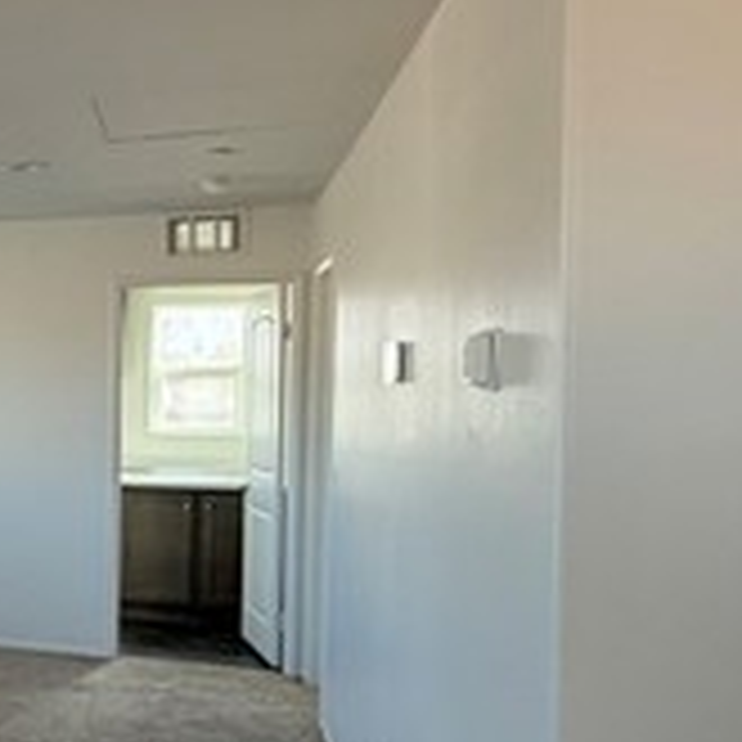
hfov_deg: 26.3
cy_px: 414
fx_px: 1164
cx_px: -360
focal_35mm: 48
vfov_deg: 35.3
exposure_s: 1/99
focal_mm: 2.22
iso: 80
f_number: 2.2
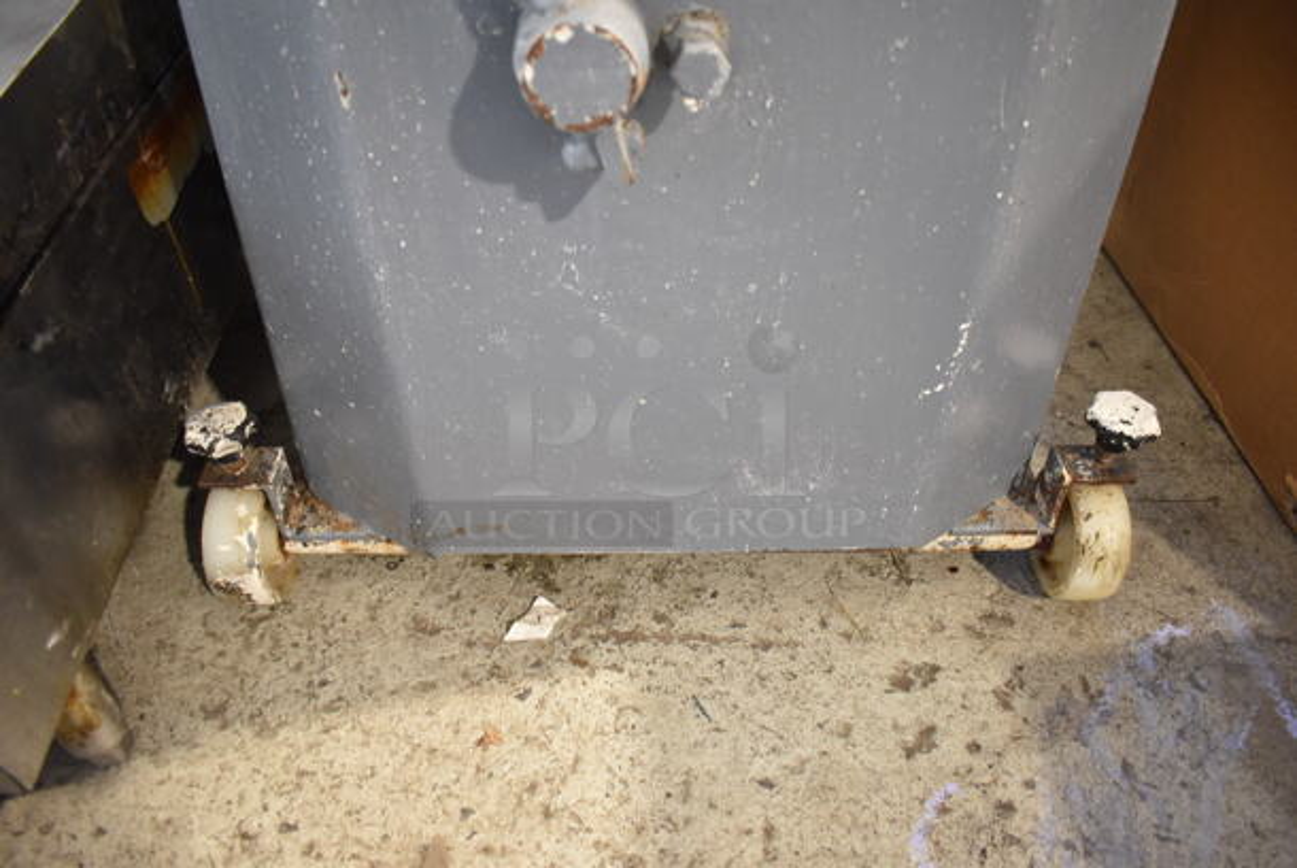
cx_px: 648
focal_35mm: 27
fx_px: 974
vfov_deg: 48.0
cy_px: 434
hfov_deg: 67.3
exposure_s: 1/30
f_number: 4
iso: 1400
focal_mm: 18
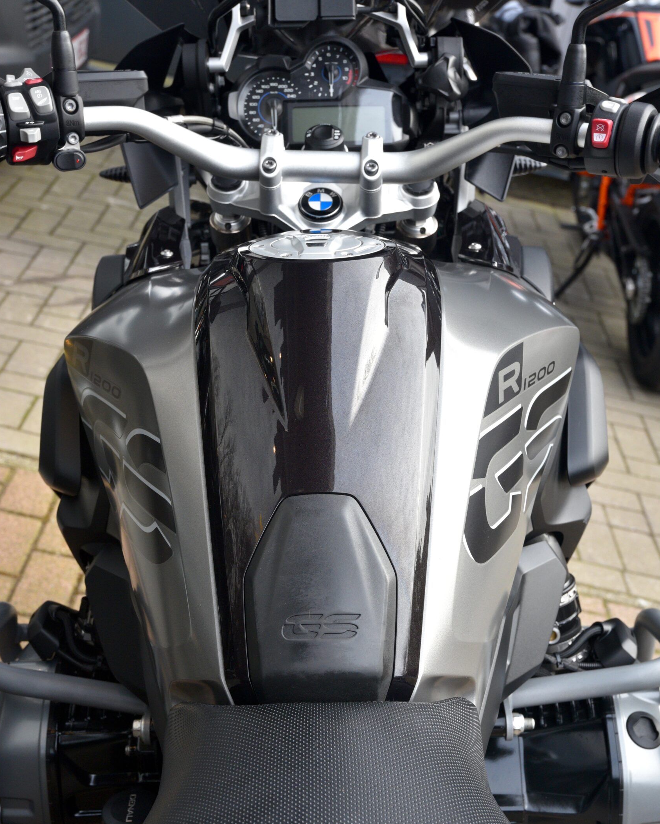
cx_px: 329
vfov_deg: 33.0
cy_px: 463
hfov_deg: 26.7
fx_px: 1391
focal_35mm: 57
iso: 1600
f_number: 8
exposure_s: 1/250
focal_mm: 50
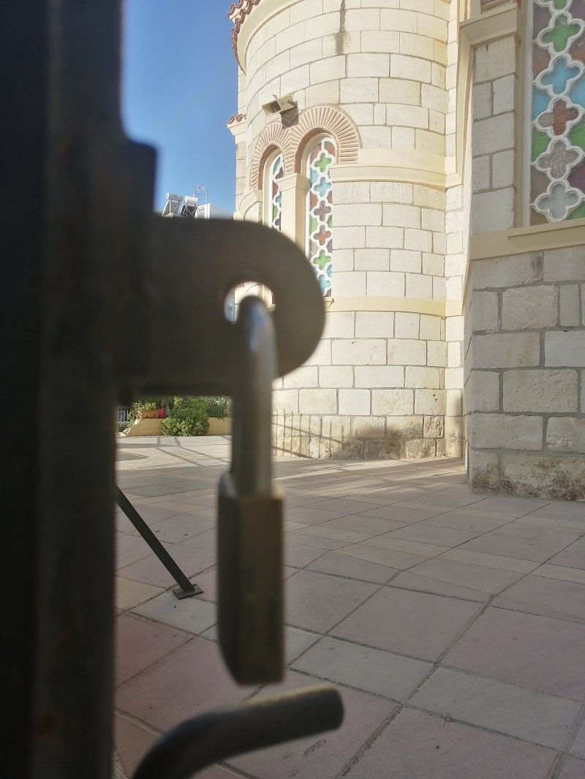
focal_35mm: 26
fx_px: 586
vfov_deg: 67.3
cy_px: 390
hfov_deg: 53.1
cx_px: 292
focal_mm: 3.62
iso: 50
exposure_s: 1/448
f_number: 1.8
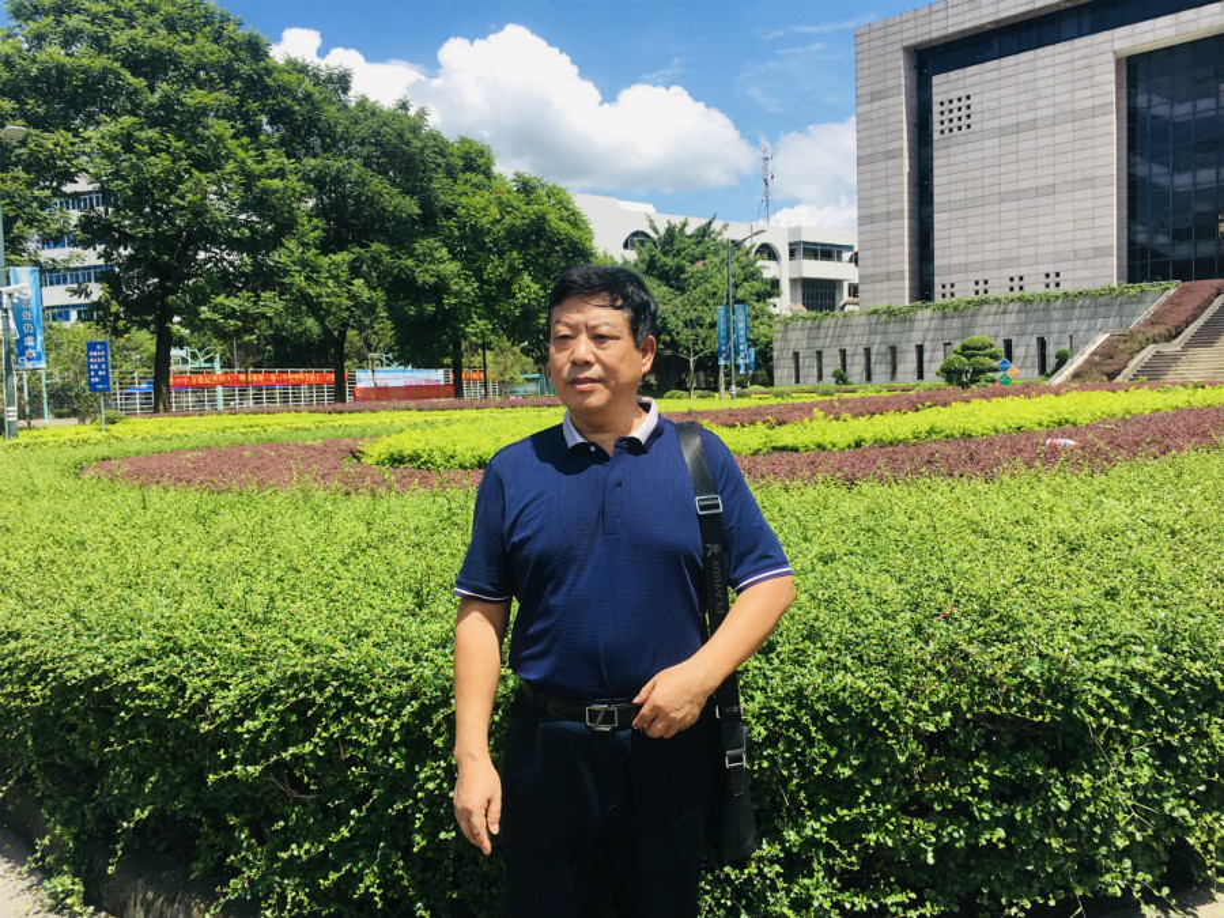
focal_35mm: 29
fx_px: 1025
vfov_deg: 48.2
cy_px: 459
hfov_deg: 61.7
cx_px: 612
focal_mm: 4.15
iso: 25
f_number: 2.2
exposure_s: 1/1282
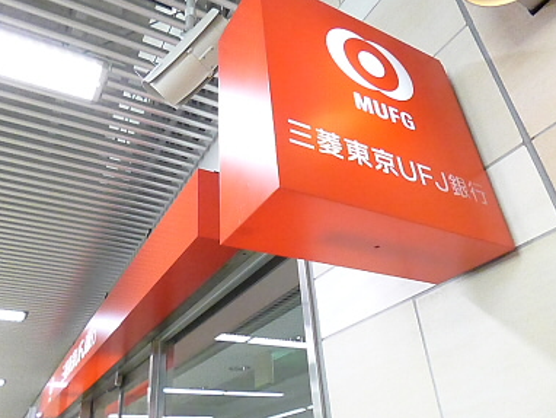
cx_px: 258
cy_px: 194
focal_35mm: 27
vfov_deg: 51.4
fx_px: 434
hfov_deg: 65.2
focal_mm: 4.3
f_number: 2.5
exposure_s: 1/250
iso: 1600
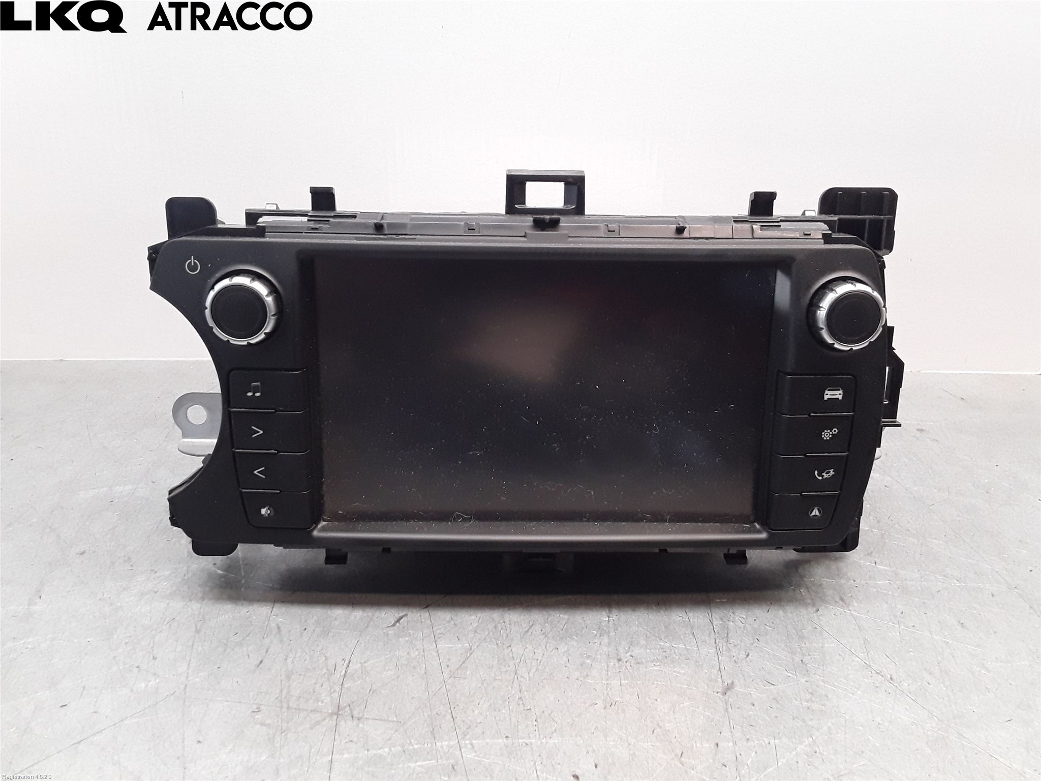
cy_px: 390
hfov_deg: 63.4
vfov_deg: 49.7
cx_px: 520
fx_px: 842
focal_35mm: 28
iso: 100
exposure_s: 1/100
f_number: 1.9
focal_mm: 2.91
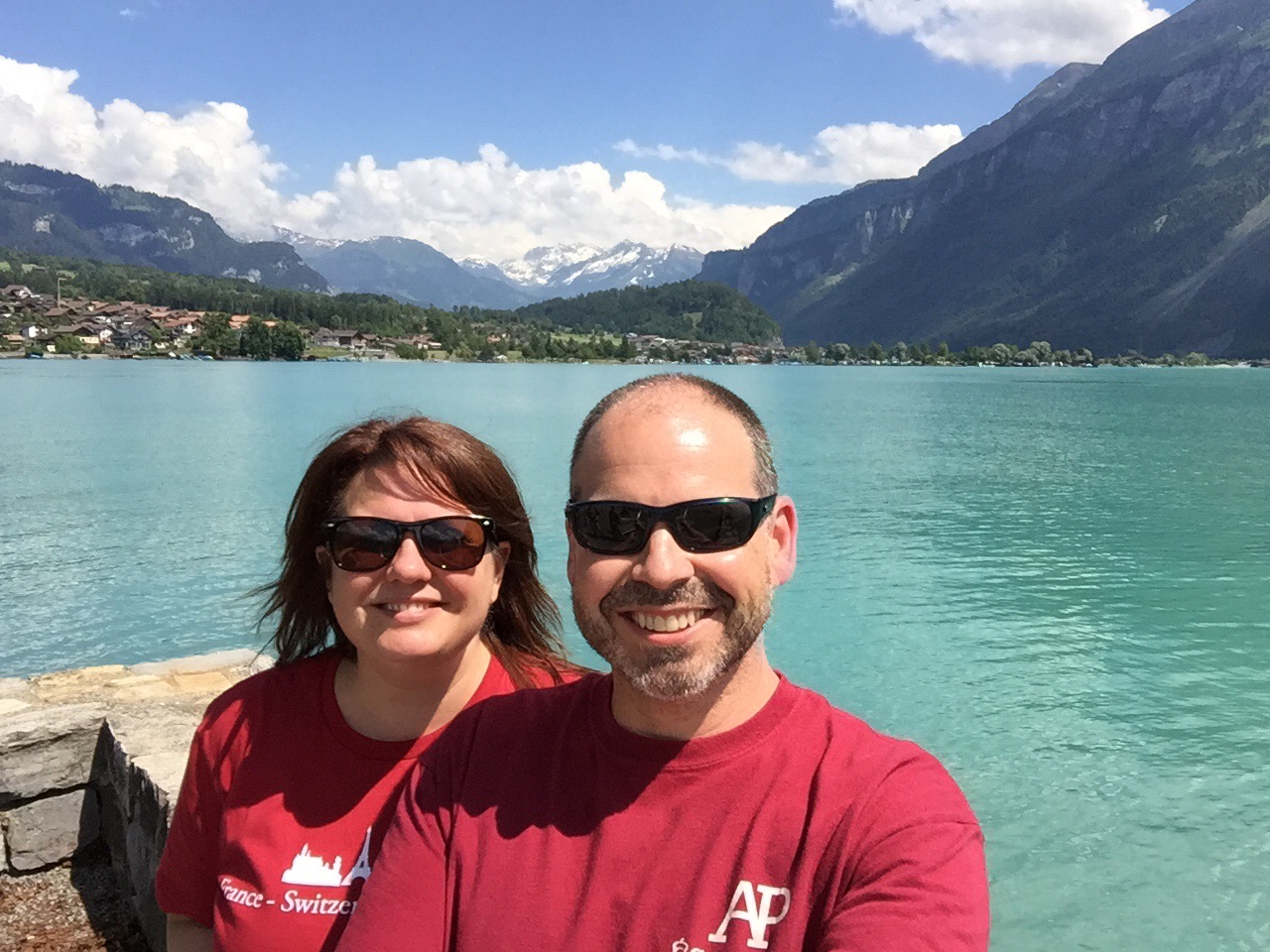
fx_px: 1137
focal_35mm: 31
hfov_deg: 58.4
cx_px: 635
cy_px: 476
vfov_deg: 45.4
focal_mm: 2.65
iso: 32
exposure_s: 1/1590
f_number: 2.2
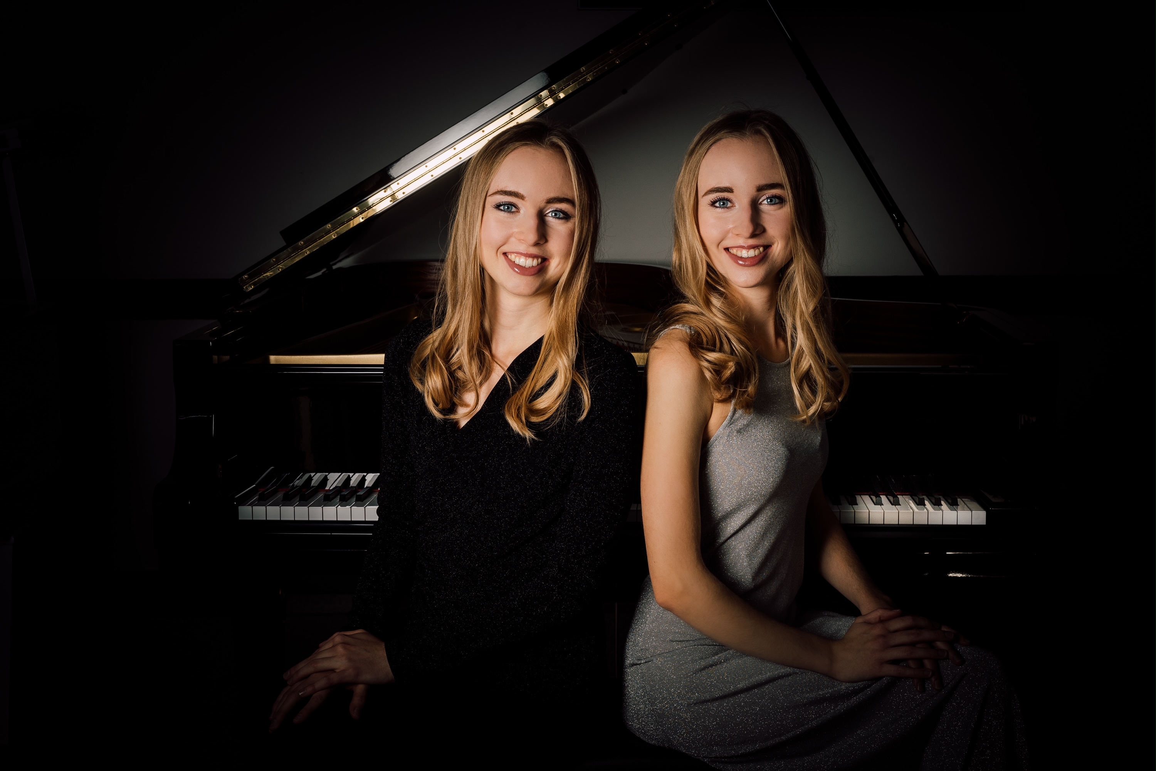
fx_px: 1766
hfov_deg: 36.2
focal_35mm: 55
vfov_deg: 24.6
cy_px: 386
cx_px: 578
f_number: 11
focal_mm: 55
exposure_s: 1/160
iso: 64
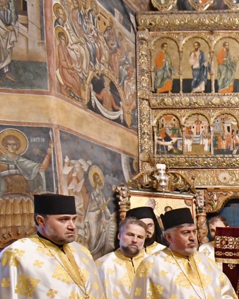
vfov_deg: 41.2
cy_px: 283
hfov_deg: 27.1
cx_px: 352
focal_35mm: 40
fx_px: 353
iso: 3200
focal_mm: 10
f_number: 4.5
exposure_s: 1/30
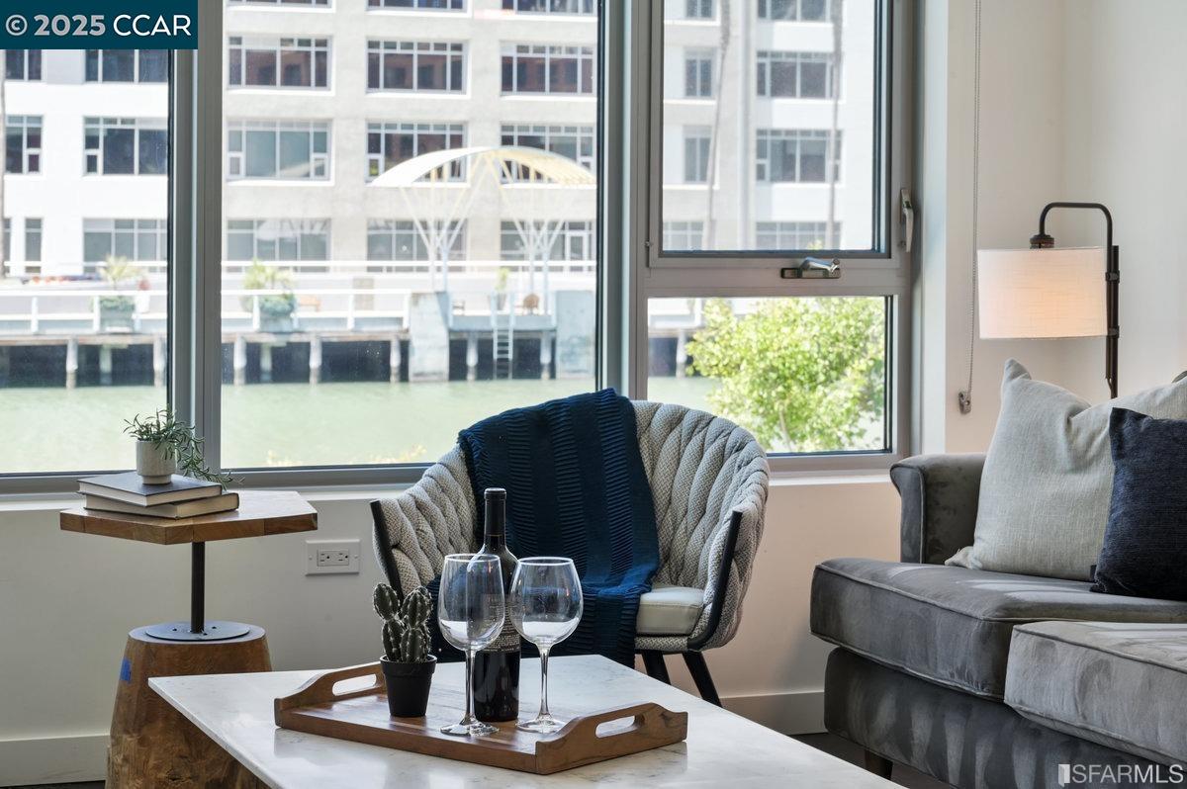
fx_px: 2504
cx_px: 594
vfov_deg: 17.9
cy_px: 394
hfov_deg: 26.7
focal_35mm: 76
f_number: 11
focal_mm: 76
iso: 400
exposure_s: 1/20
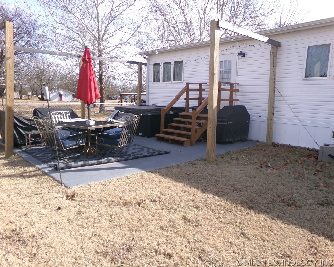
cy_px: 132
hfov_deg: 66.0
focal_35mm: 26
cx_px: 170
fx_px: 257
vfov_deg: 54.9
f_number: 11.07
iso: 100
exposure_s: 1/52
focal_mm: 4.3
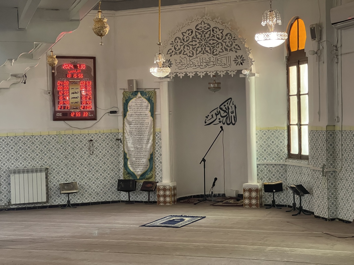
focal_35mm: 64
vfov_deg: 22.9
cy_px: 132
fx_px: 654
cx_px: 177
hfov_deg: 30.3
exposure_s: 1/60
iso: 400
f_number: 2.2
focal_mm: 7.5
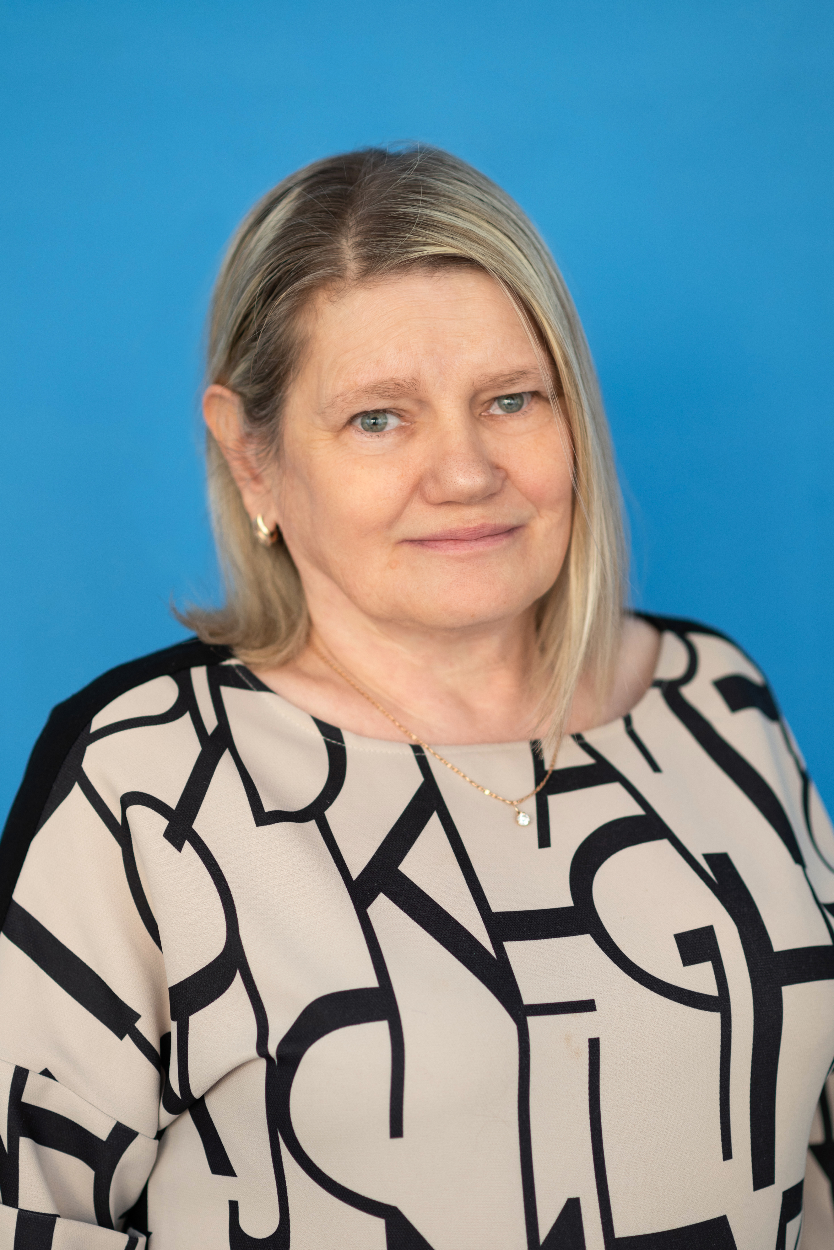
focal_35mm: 85
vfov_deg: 23.9
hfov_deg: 16.1
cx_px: 417
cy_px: 625
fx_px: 2951
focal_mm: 85
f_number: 2.5
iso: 250
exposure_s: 1/125
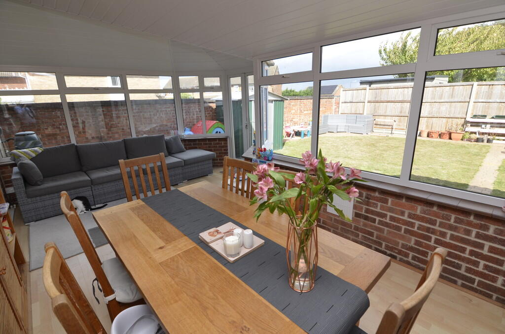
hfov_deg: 95.1
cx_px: 252
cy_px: 167
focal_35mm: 16
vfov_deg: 71.8
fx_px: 231
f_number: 5.6
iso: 110
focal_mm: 11
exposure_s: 1/125
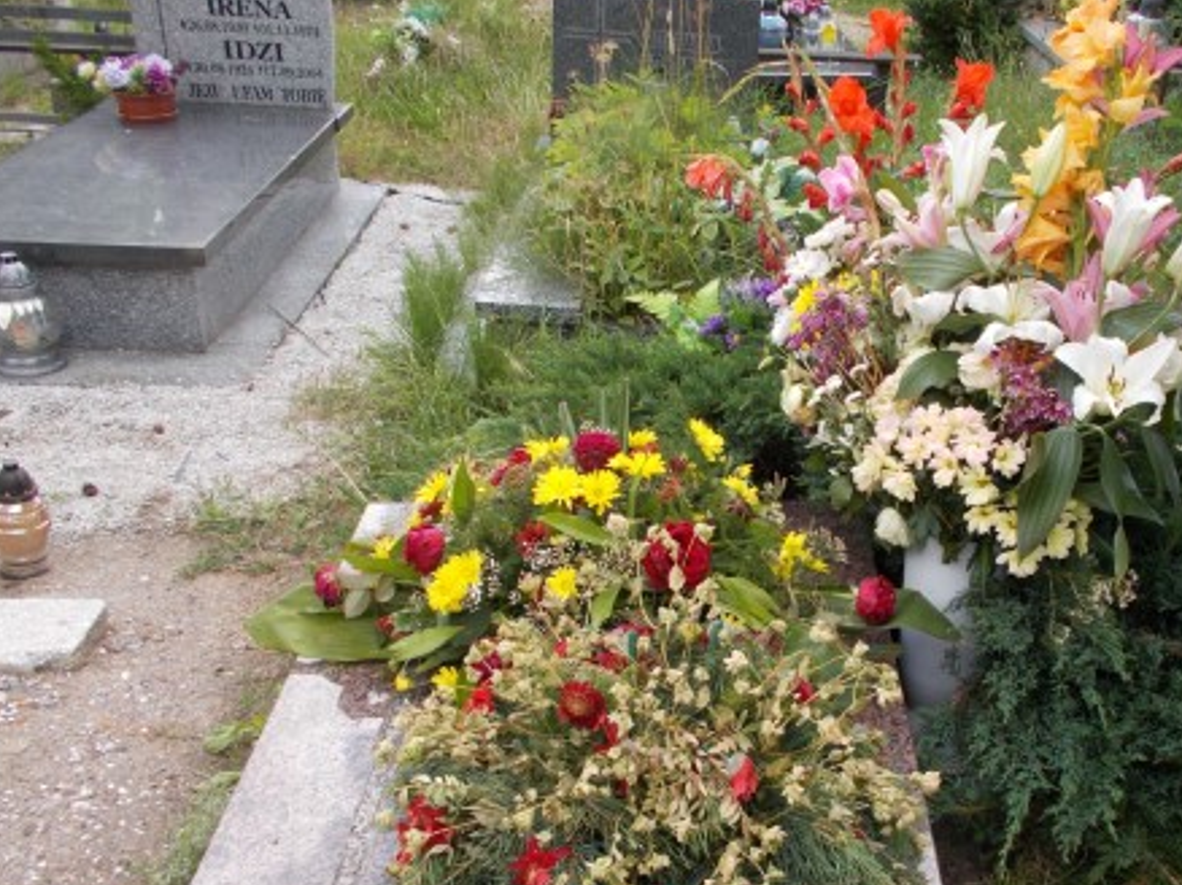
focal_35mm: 38
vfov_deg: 37.5
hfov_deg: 48.4
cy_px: 529
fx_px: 1297
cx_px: 758
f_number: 3.2
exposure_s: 1/250
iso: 100
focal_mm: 4.6
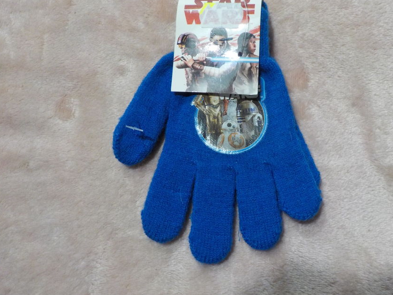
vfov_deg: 39.6
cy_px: 131
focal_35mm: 36
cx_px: 231
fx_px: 409
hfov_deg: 51.1
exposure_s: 1/20
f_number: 3.3
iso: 400
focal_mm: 4.1
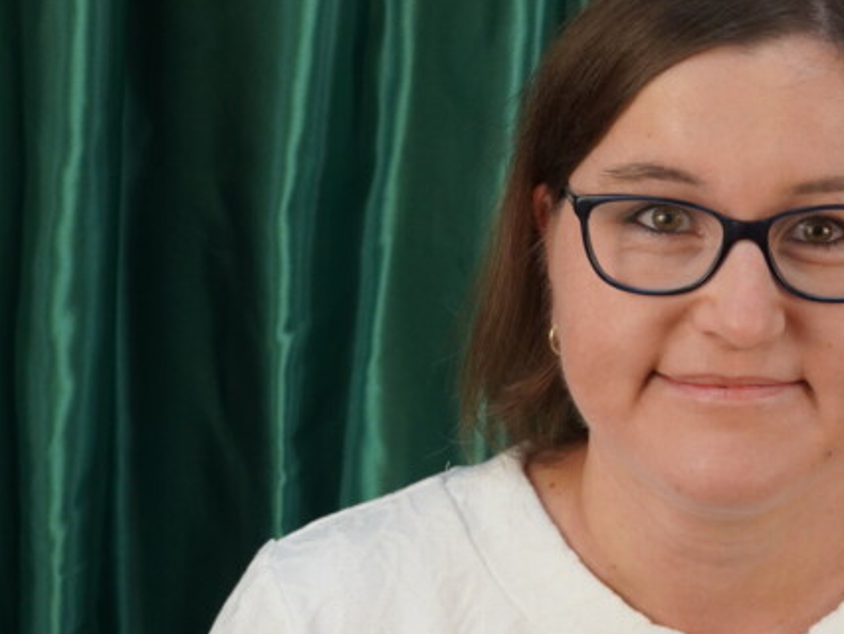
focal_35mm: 98
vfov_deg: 15.0
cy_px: 459
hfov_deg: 19.6
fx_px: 2394
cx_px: 751
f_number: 4.5
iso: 800
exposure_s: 1/160
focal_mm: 29
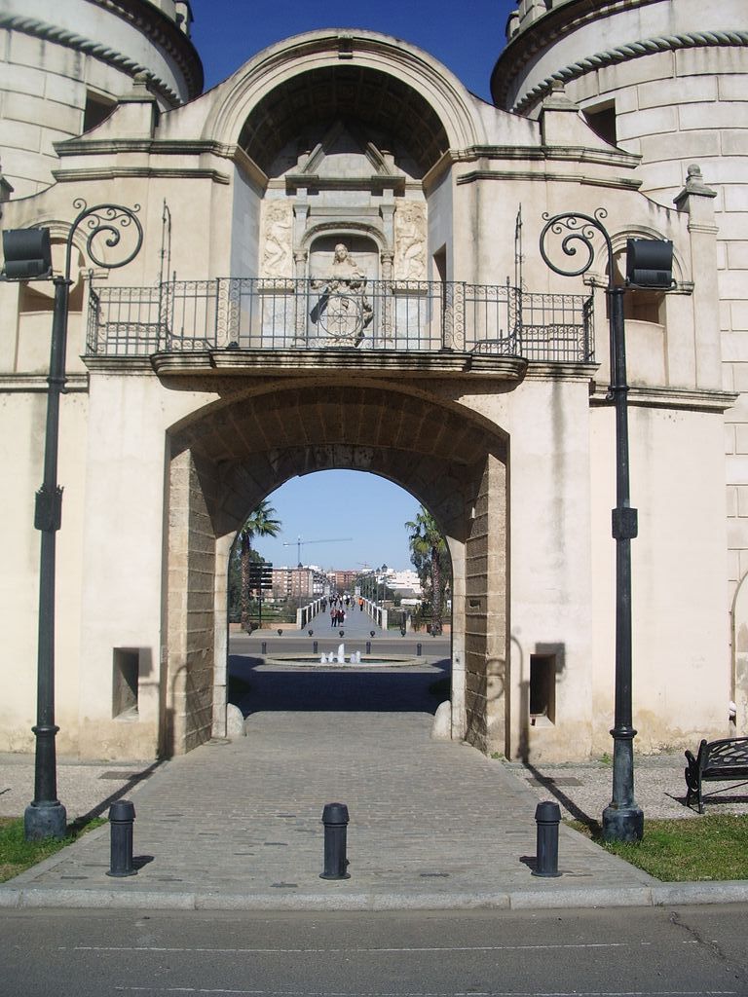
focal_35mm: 35
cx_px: 374
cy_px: 498
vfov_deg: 52.6
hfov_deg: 40.7
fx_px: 1008
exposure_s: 1/800
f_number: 4.3
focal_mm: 5.8
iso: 50
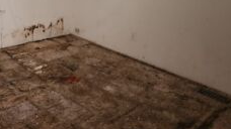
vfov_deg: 27.0
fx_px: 269
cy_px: 48
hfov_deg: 43.8
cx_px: 40
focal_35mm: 44
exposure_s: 1/24
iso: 640
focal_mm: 6.4
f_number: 1.8
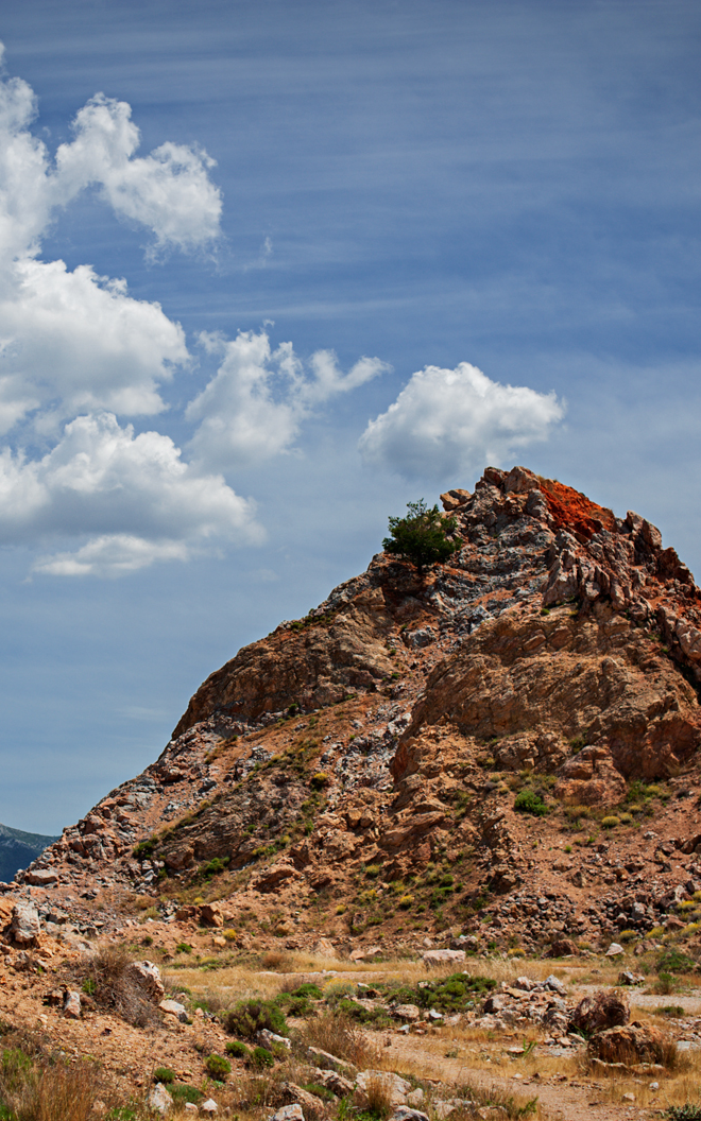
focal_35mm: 54
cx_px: 209
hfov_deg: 23.8
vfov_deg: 37.5
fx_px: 1651
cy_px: 563
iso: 200
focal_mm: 35
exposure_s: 1/5000
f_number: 4
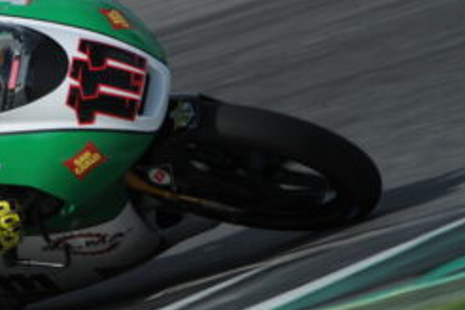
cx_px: 34
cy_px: 211
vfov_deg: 0.8
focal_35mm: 1640
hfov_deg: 1.3
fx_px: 21182
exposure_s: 1/400
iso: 200
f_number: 11
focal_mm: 650
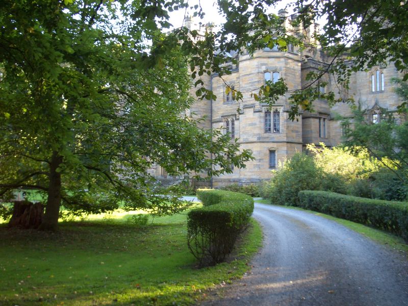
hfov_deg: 45.8
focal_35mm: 41
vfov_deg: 35.1
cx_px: 204
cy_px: 153
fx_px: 483
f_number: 2.8
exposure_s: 1/60
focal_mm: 6.8
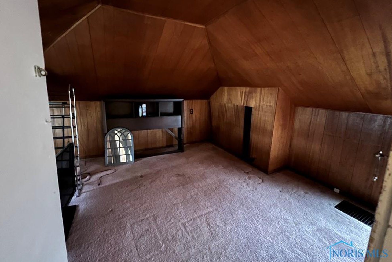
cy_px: 118
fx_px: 152
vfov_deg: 81.0
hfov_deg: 104.2
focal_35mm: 14
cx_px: 193
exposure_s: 1/8
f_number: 1.8
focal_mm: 1.57
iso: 1000
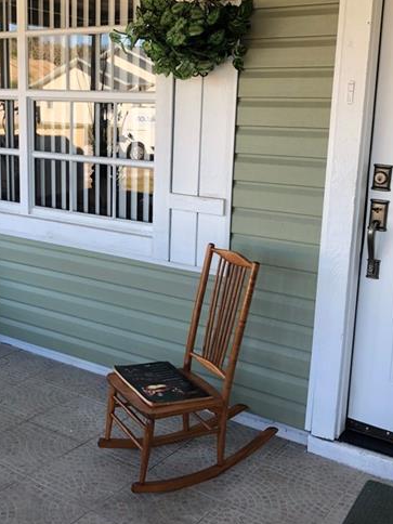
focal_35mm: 46
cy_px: 240
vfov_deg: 41.2
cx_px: 148
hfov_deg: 31.4
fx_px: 696
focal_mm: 3.99
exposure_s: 1/122
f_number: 1.8
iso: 80
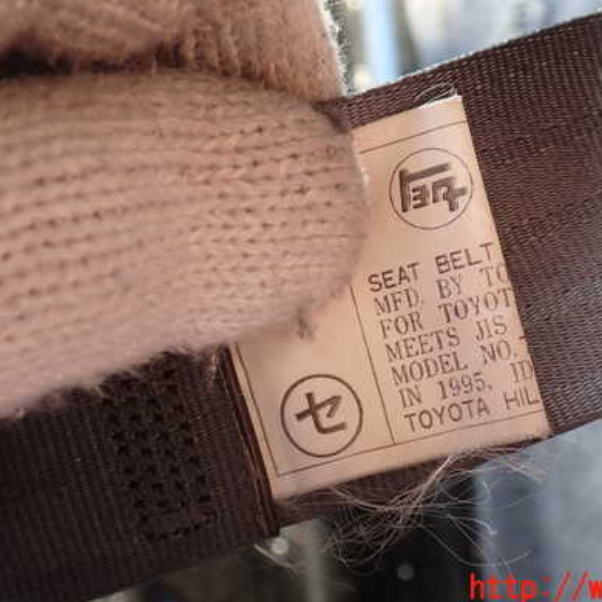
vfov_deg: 34.6
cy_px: 261
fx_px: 964
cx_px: 355
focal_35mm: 49
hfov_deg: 34.6
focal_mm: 6.37
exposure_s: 1/80
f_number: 2.5
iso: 100
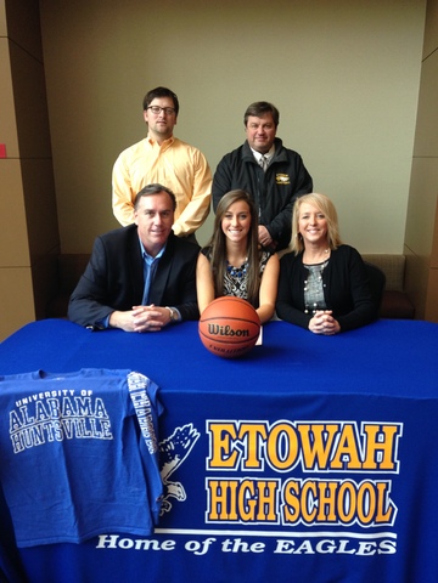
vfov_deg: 55.4
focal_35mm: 33
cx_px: 219
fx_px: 557
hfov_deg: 42.9
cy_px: 292
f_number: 2.4
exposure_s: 1/20
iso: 100
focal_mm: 4.12
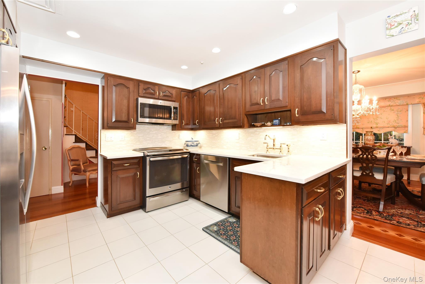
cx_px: 212
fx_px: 165
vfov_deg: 81.2
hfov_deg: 104.2
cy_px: 142
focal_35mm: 14
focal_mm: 14
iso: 2000
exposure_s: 1/50
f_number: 5.6
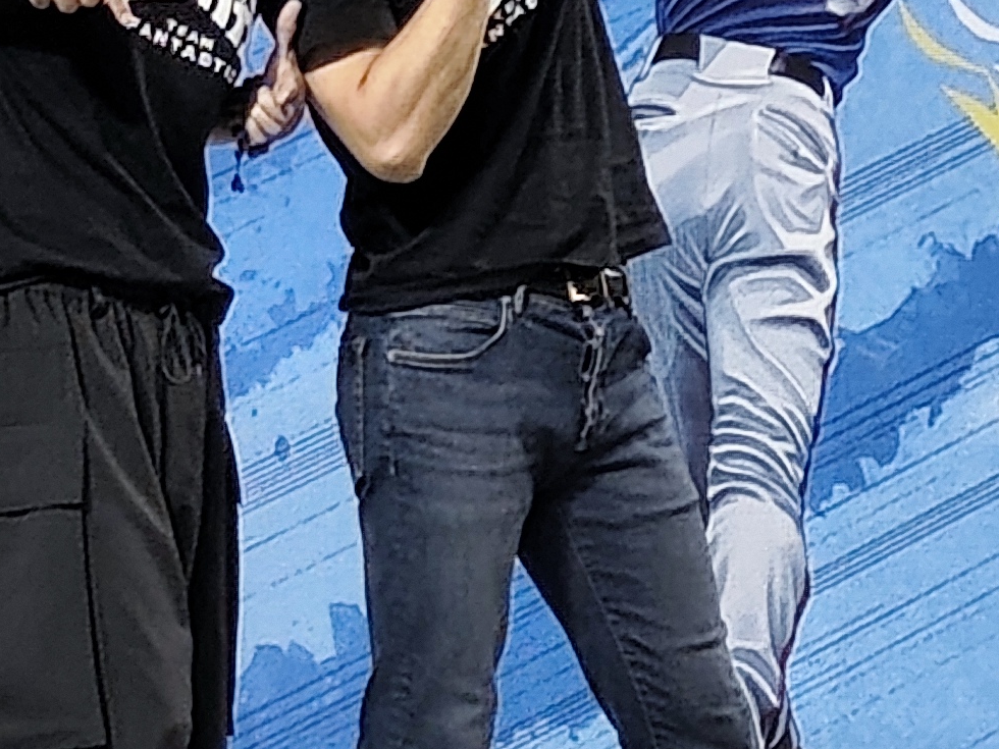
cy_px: -90
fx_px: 9495
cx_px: 460
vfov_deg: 4.5
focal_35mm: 329
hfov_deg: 6.0
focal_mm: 6.19
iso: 320
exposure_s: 1/60
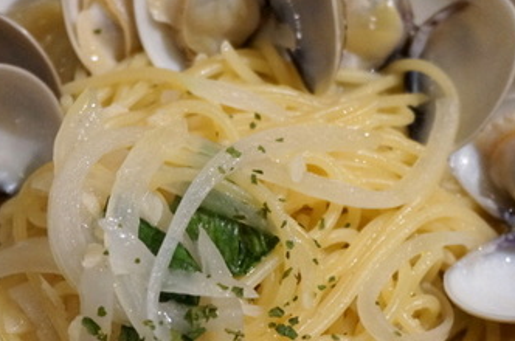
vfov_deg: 16.8
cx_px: 226
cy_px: 187
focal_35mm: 81
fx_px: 1157
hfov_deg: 25.1
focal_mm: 28
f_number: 4.5
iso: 2500
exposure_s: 1/60
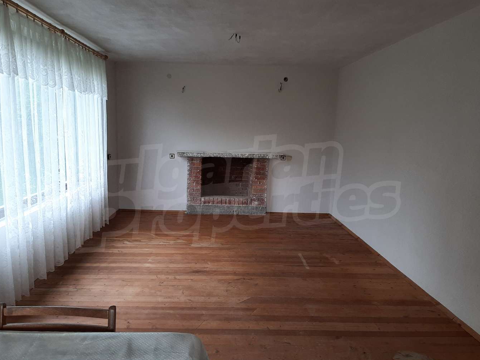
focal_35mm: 29
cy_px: 194
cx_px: 223
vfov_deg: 48.2
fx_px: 402
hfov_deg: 61.6
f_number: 1.7
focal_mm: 3.93
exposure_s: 1/100
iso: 64
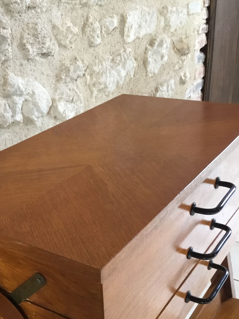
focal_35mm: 48
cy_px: 181
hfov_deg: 30.1
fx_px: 442
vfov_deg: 39.6
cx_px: 83
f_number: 2.4
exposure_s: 1/33
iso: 160
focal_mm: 3.3
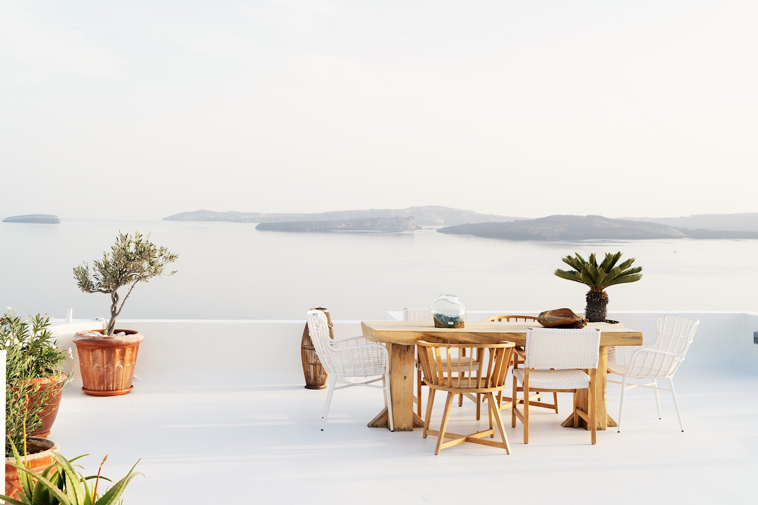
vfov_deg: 31.2
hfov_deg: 45.4
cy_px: 252
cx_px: 379
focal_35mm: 43
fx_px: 905
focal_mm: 43
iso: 100
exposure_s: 1/100
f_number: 7.1
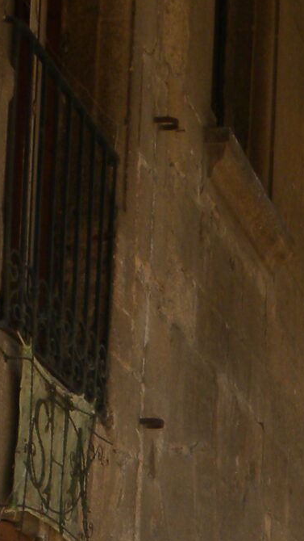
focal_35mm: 154
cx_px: 235
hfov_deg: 7.9
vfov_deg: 13.3
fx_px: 2206
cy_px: 777
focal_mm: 6.6
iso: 64
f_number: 3.5
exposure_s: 1/412
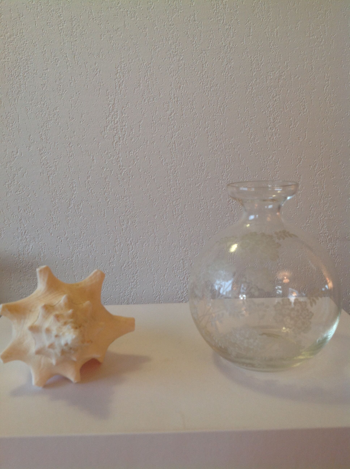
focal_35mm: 35
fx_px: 473
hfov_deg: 40.6
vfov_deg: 52.7
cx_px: 175
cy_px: 234
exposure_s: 1/17
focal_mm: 4.28
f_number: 2.4
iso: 50
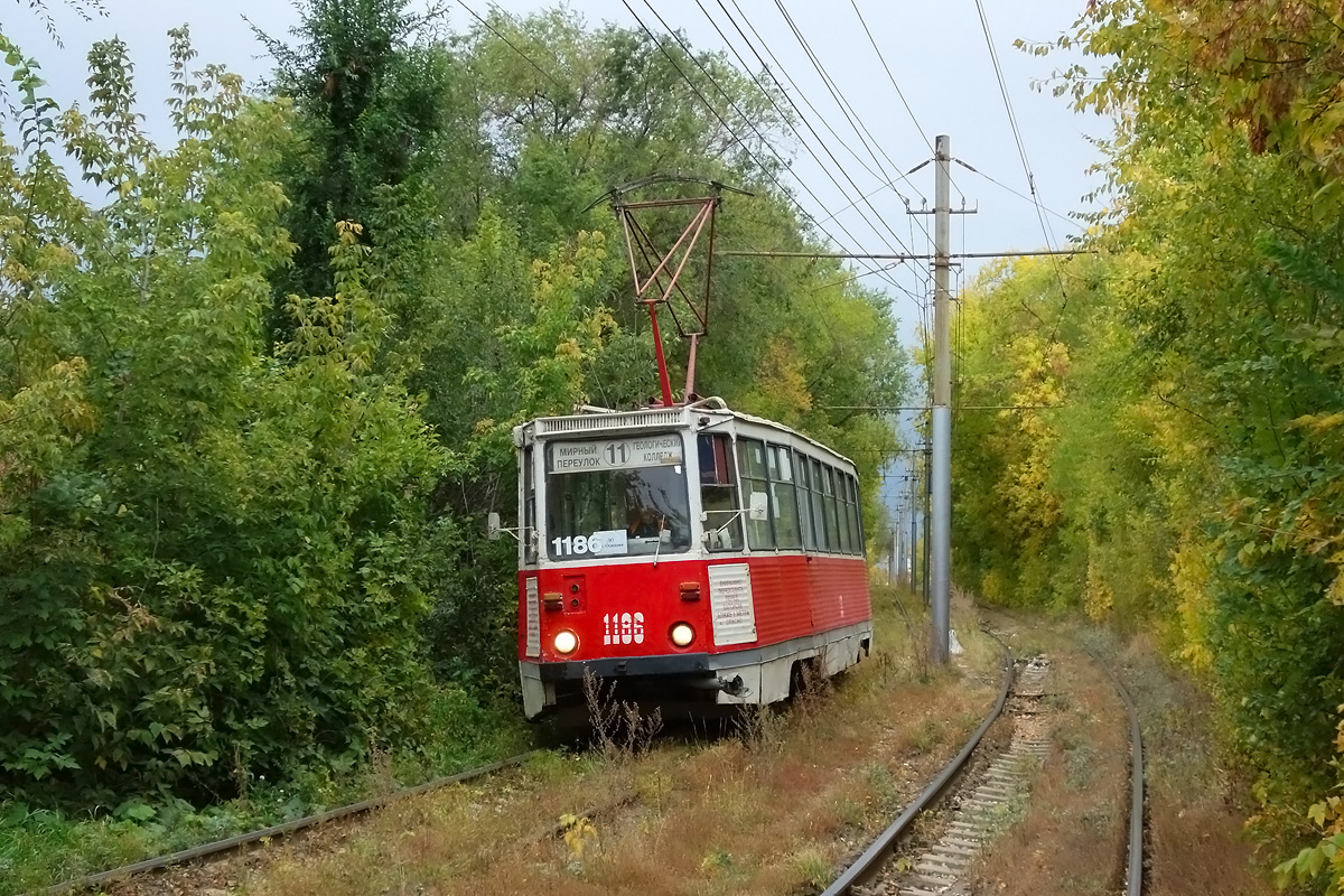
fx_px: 1531
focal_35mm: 41
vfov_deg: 32.6
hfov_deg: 47.4
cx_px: 672
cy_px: 448
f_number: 2.8
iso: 640
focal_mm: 15.28
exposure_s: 1/500
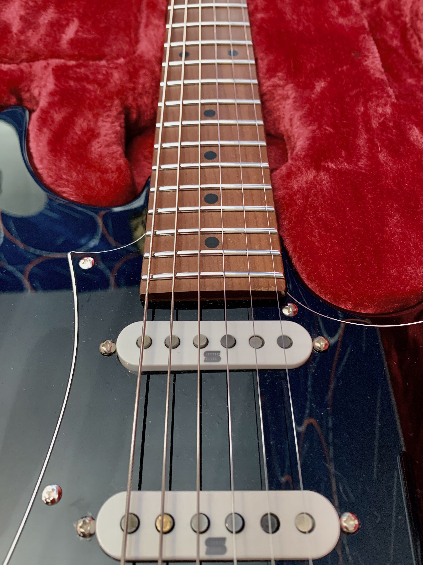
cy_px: 282
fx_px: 424
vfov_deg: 67.3
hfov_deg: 53.1
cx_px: 212
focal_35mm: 26
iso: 250
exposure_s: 1/60
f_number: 1.8
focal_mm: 4.25
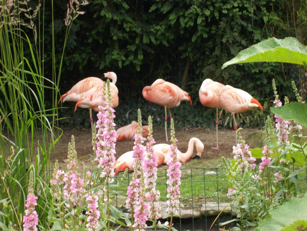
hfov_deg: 18.2
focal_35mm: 108
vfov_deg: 13.7
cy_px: 116
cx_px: 154
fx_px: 958
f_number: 4.8
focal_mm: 18
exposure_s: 1/128
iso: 80
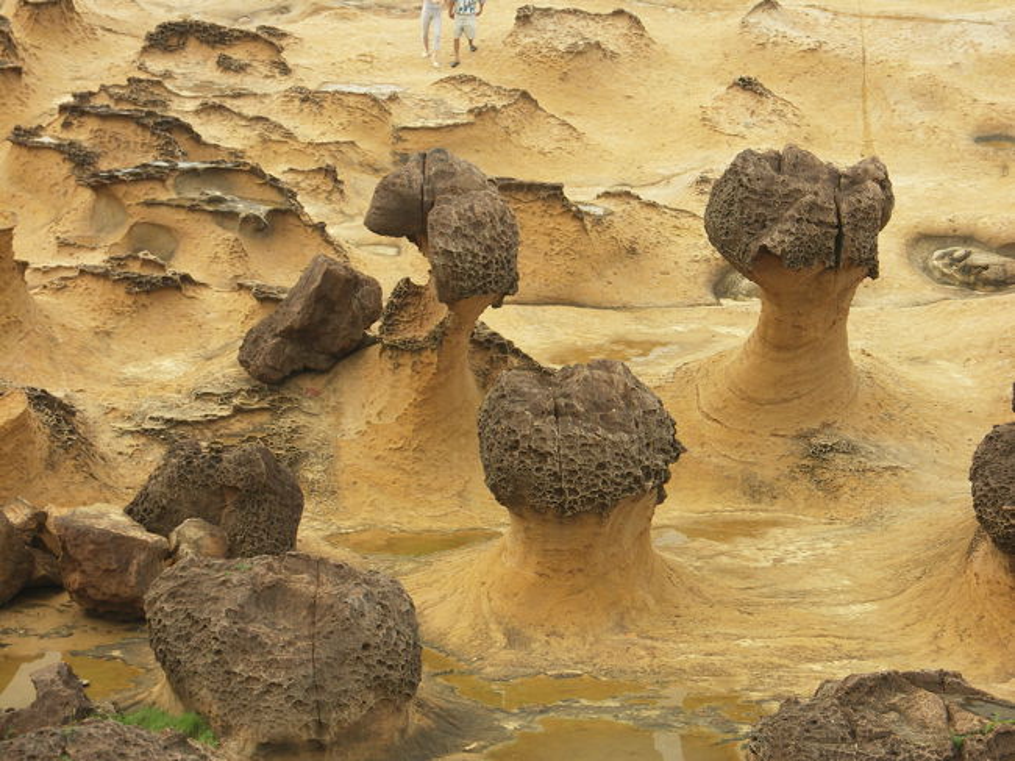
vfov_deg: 13.7
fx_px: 3166
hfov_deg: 18.2
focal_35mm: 108
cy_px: 380
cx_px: 508
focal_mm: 27.8
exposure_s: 1/125
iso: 100
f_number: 3.2
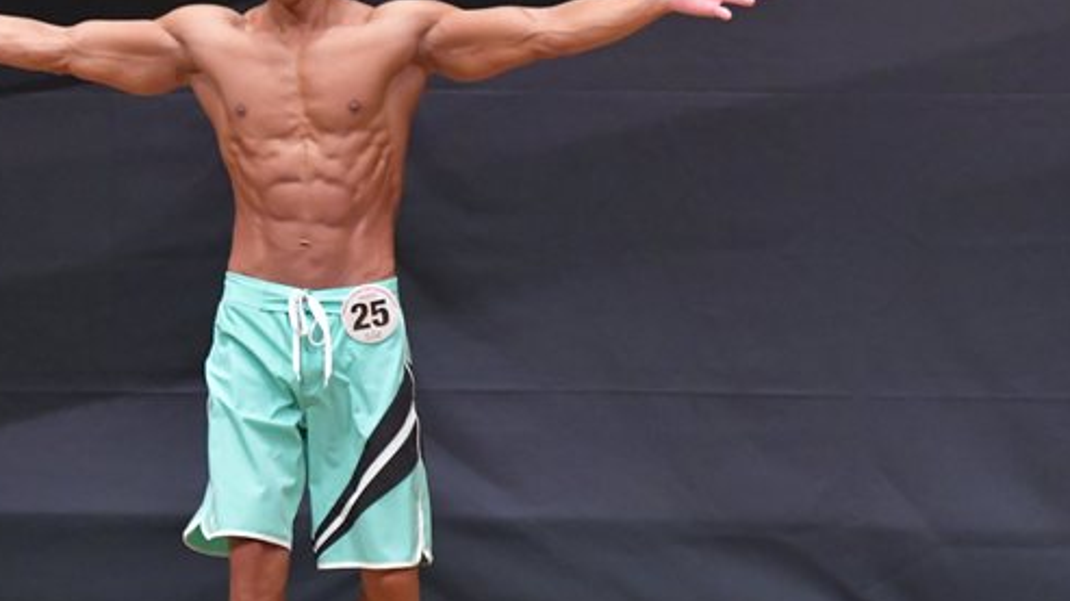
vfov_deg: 2.3
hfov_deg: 4.2
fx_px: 14721
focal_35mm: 519
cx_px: 253
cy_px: 341
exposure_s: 1/400
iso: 6400
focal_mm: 210
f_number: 5.6
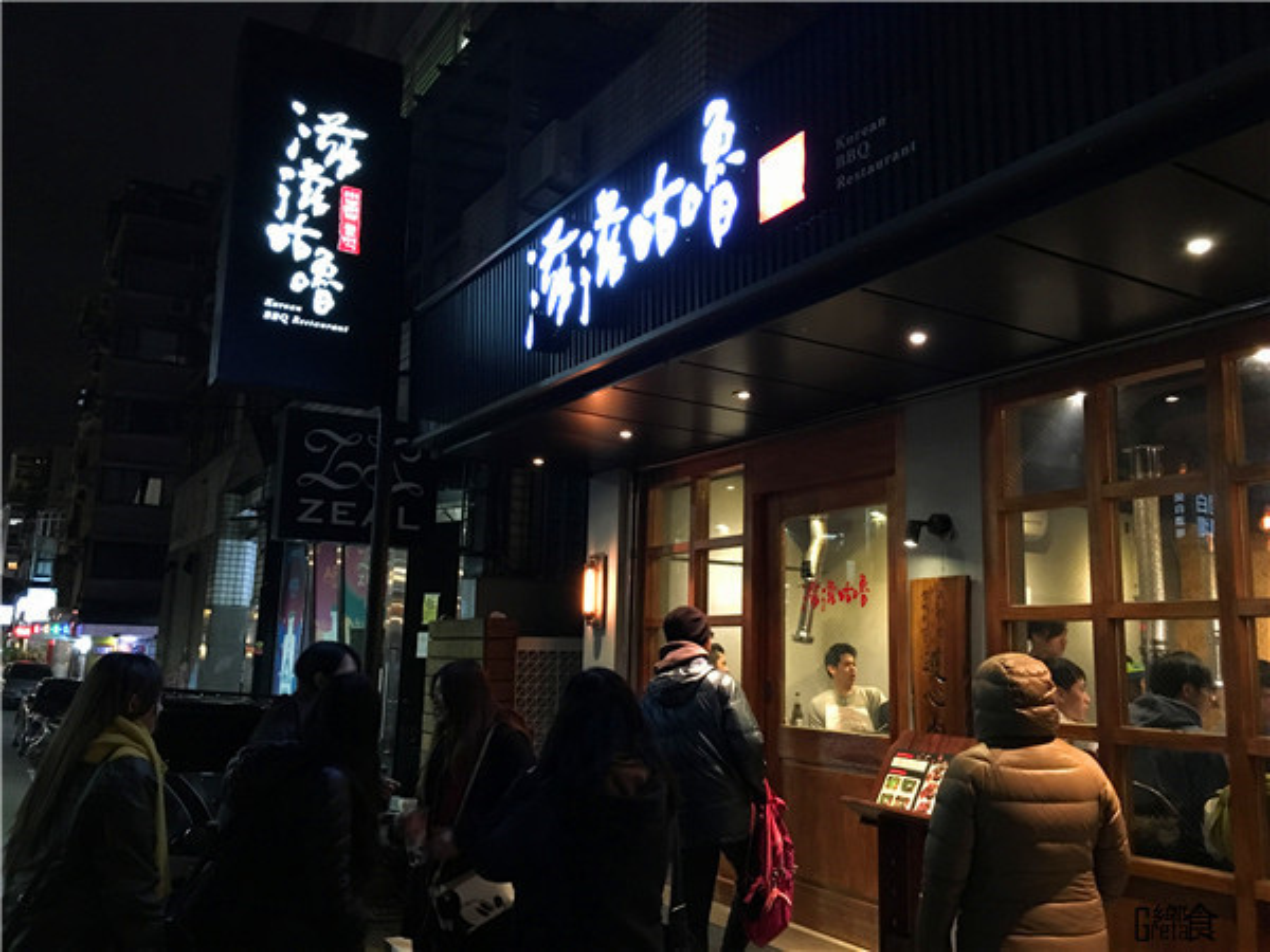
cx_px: 635
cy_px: 476
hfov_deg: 61.7
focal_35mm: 29
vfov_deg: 48.2
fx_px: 1064
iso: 250
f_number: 2.2
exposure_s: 1/15
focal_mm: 4.15
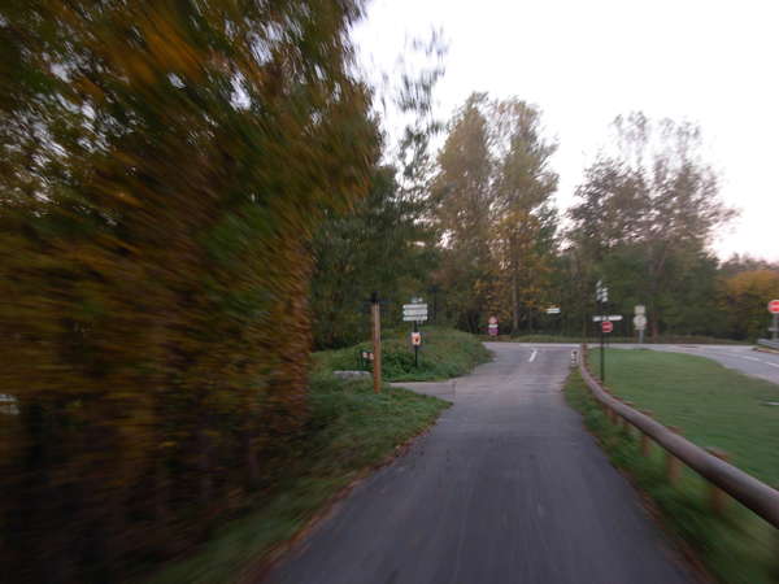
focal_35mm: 38
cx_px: 390
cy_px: 292
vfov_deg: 37.7
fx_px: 855
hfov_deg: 49.0
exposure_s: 1/7.5
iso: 79
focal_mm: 6.3
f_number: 2.9
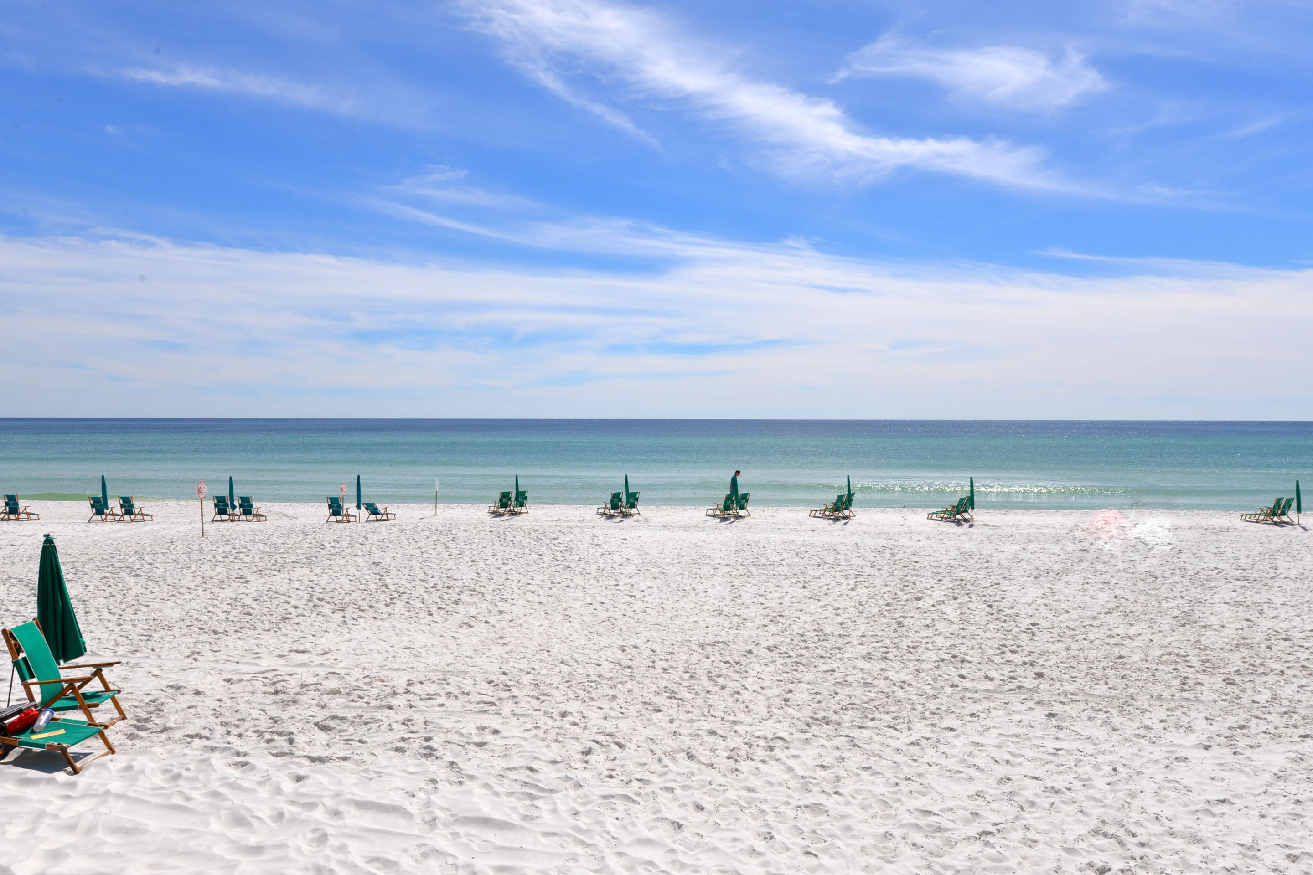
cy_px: 446
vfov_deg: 51.3
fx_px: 912
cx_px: 667
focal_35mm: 25
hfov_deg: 71.5
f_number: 13
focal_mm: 24
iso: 100
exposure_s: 1/200
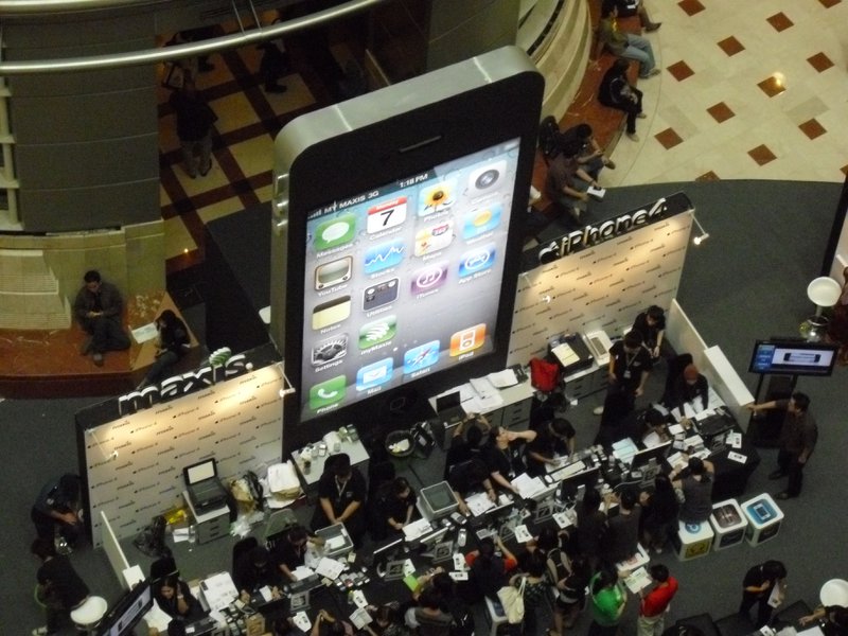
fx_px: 2768
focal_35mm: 113
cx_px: 424
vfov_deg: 13.1
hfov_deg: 17.4
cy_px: 318
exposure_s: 1/80
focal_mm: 18.6
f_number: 5.2
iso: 800
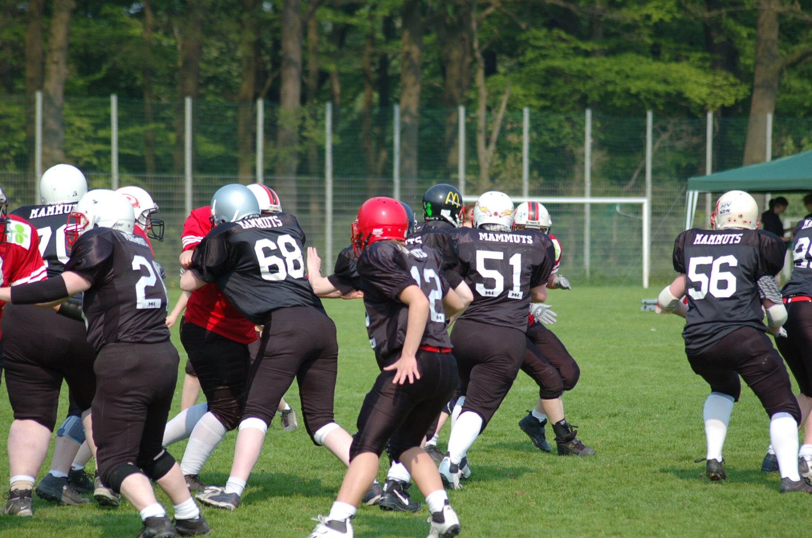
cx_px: 406
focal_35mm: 225
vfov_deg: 6.1
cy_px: 269
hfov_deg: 9.2
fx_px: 5065
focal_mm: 150
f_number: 4.5
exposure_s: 1/800
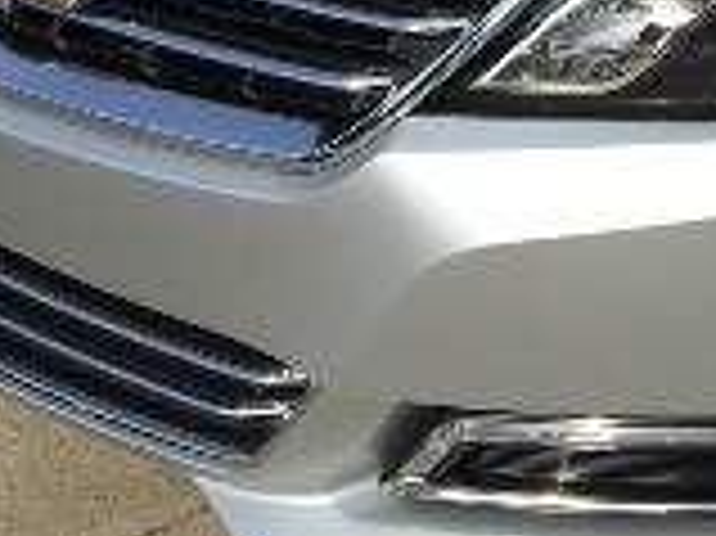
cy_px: -333
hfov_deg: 15.3
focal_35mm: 117
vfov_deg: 11.9
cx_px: 1135
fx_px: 2418
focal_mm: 4.15
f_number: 2.2
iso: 25
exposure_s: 1/1570
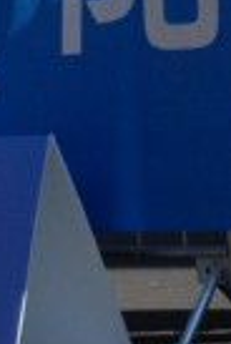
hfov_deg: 3.2
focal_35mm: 433
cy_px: 201
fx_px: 4146
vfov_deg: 4.8
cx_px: -270
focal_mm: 66
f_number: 7.1
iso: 1000
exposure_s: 1/1600
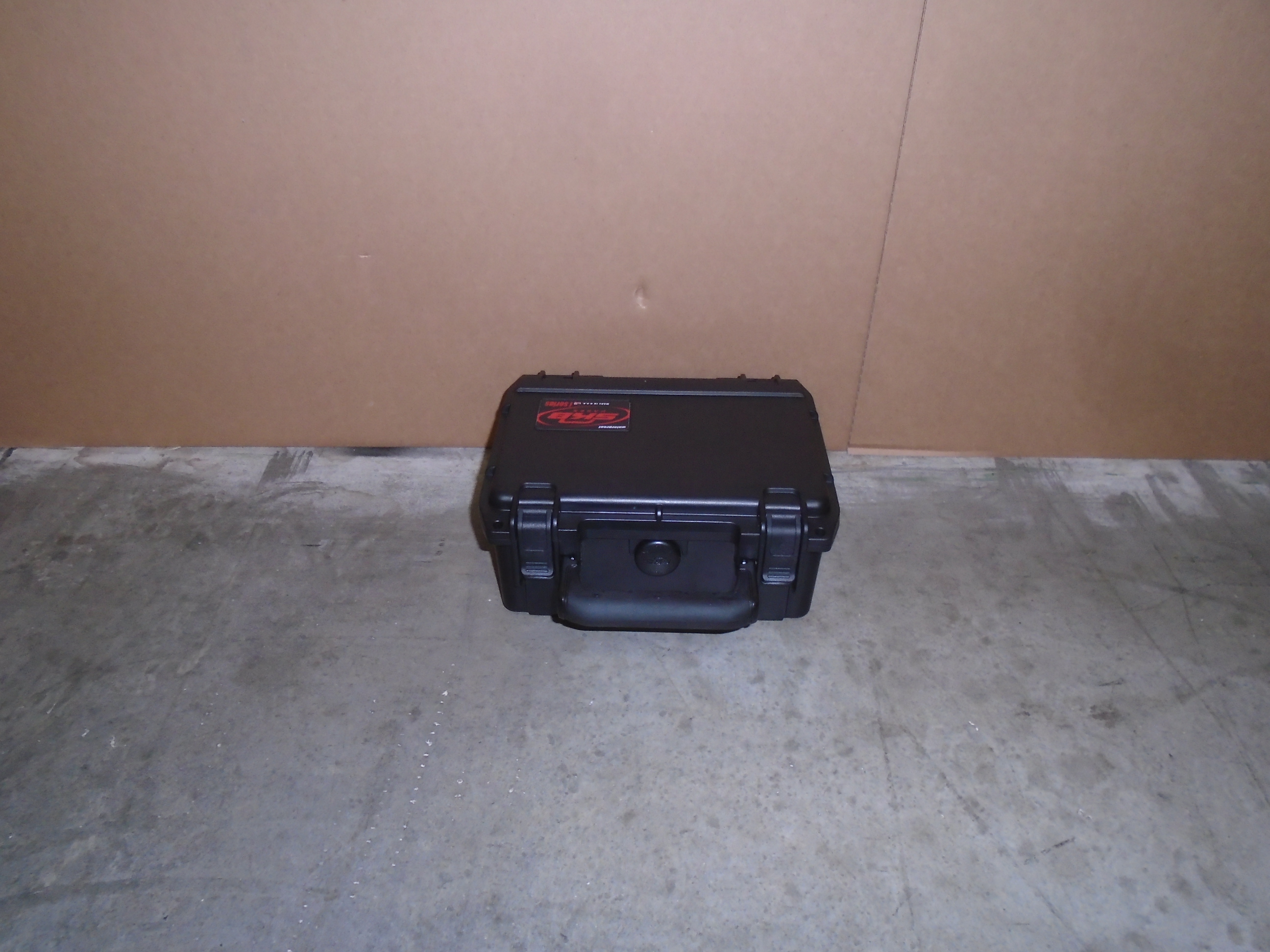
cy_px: 476
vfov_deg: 53.1
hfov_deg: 67.3
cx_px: 635
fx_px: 954
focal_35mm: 26
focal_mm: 4.6
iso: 200
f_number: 3.2
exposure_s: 1/30
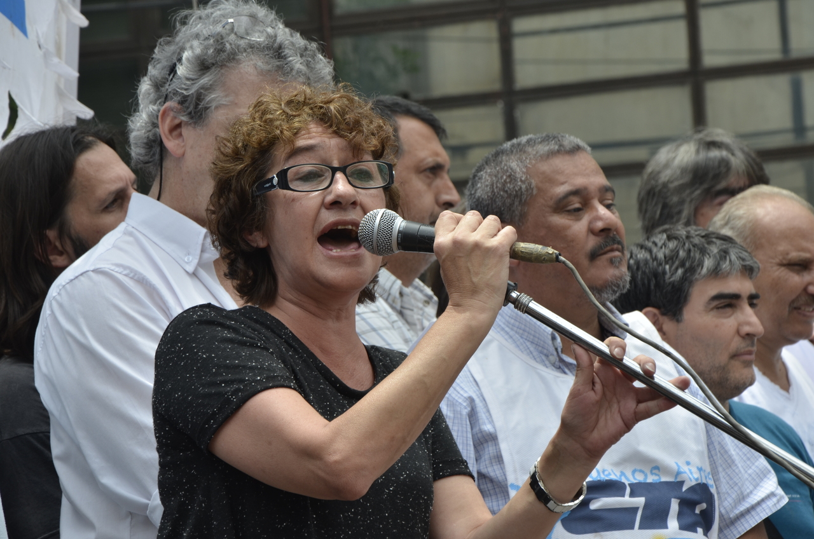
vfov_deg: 8.7
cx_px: 407
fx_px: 3554
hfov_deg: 13.1
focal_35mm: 158
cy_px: 270
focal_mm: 105
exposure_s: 1/200
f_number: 10
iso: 200
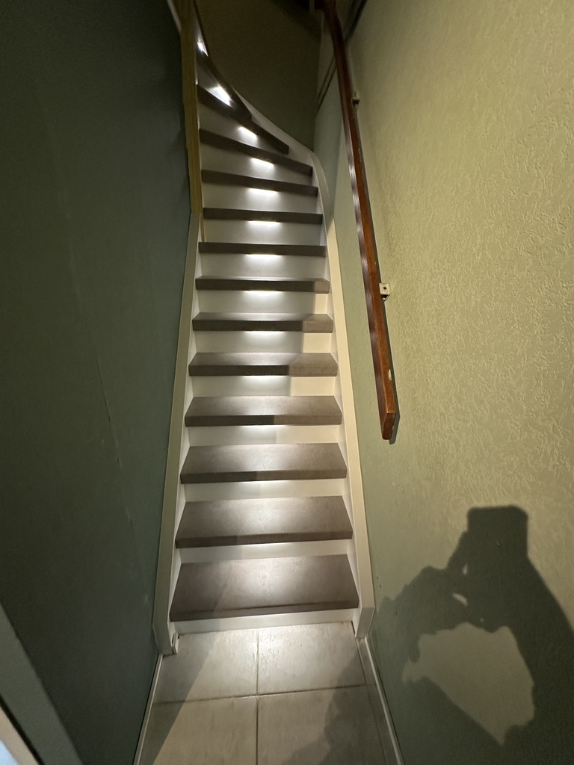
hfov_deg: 85.7
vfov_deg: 102.1
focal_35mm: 14
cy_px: 382
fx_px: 310
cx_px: 287
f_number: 2.2
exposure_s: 1/59
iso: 800
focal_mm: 2.22
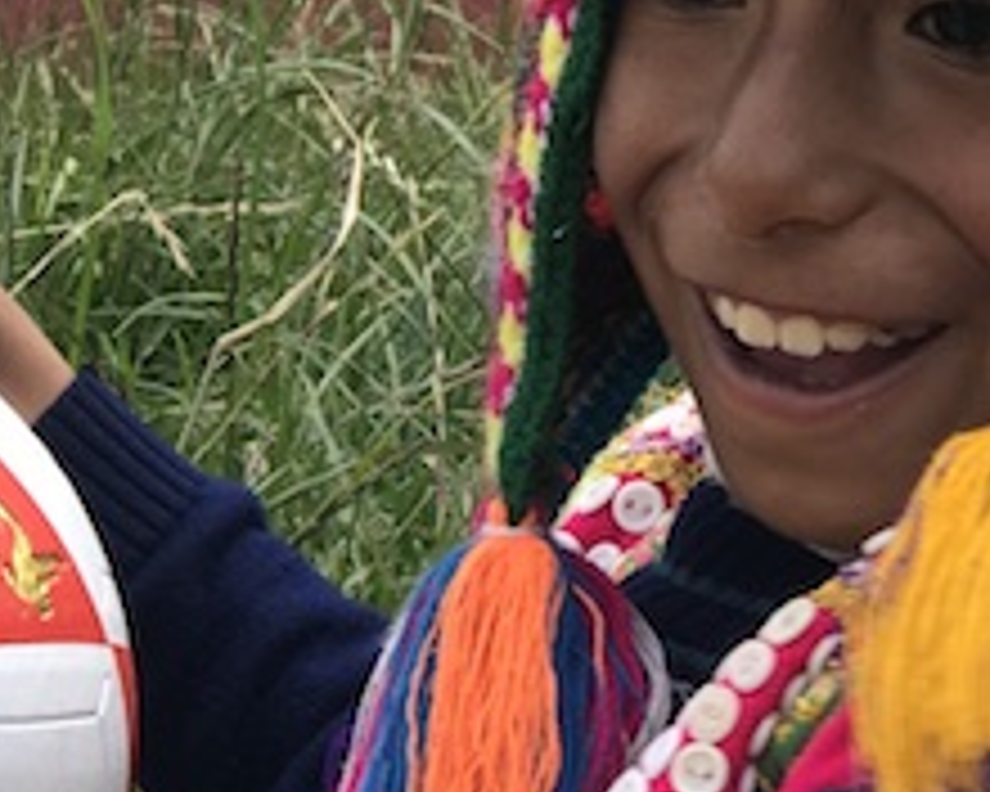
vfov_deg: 7.7
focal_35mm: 202
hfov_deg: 9.5
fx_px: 5919
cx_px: 778
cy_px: 410
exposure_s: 1/259
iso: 20
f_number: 2.8
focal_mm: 6.6
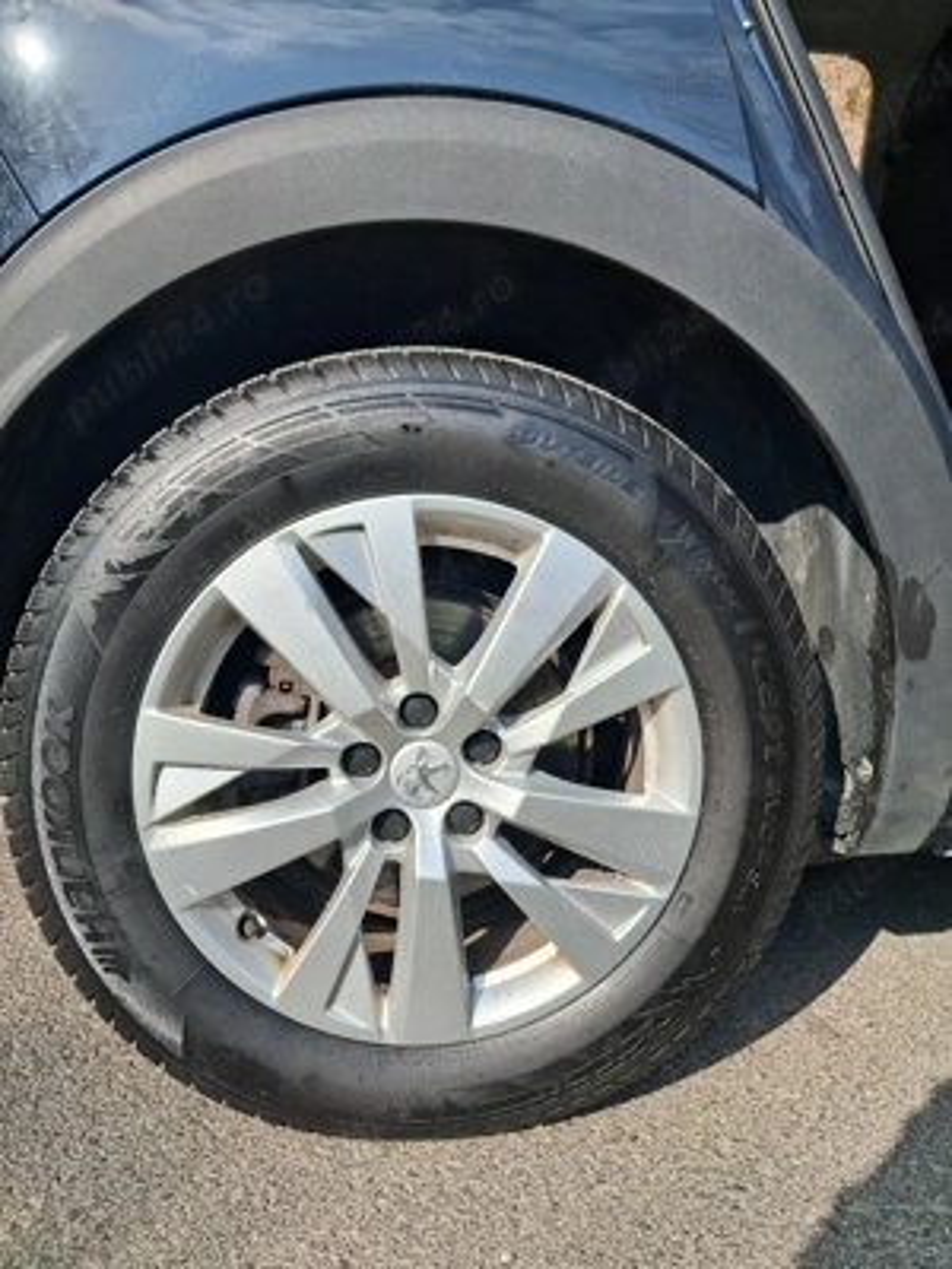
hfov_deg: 51.4
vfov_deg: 65.3
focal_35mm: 27
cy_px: 634
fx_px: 990
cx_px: 476
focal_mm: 4
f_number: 1.8
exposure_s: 1/417
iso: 25
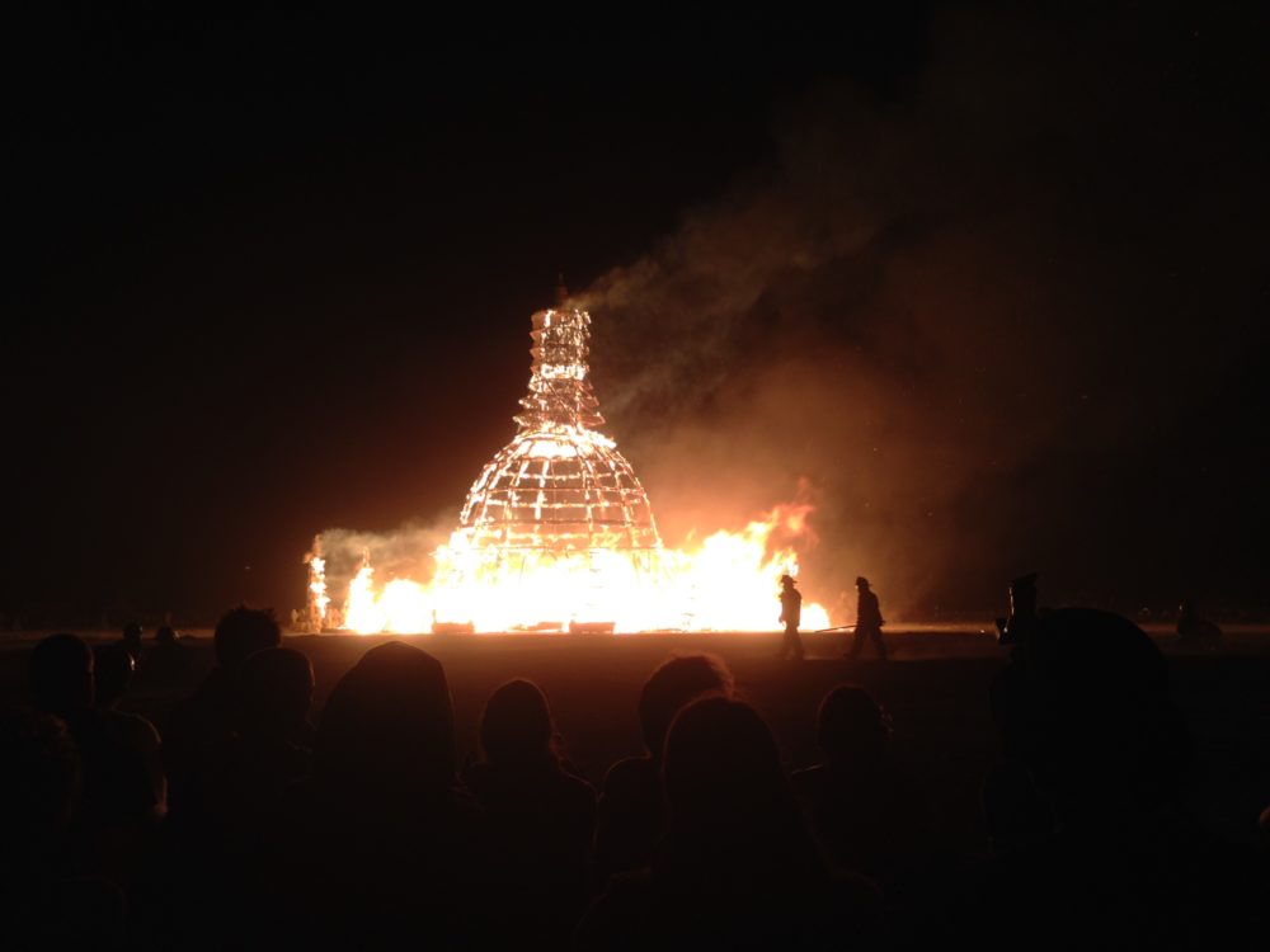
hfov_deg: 55.4
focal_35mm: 33
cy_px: 476
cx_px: 635
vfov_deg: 42.9
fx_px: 1211
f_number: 2.4
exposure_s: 1/40
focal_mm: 4.12
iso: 50
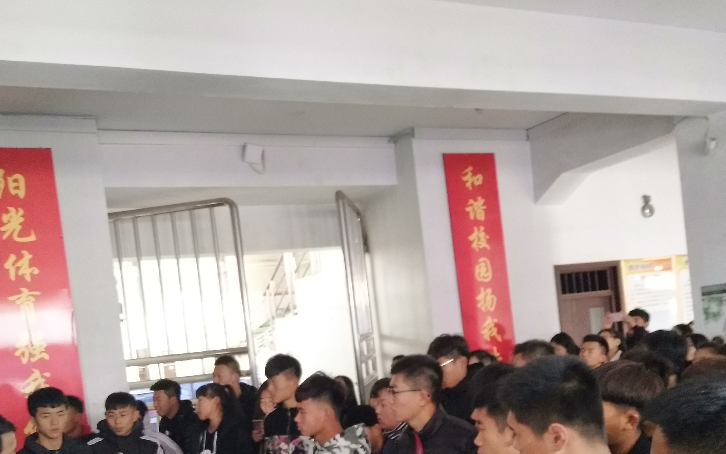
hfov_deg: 51.5
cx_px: 352
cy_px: 362
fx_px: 752
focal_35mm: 38
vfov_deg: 32.7
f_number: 2
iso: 640
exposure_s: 1/16.7
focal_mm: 3.88
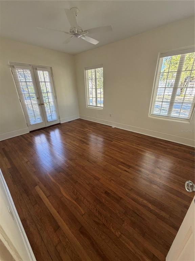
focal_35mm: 14
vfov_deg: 102.1
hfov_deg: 85.7
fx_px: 105
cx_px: 98
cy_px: 130
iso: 200
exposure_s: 1/121
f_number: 2.2
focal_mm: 2.22
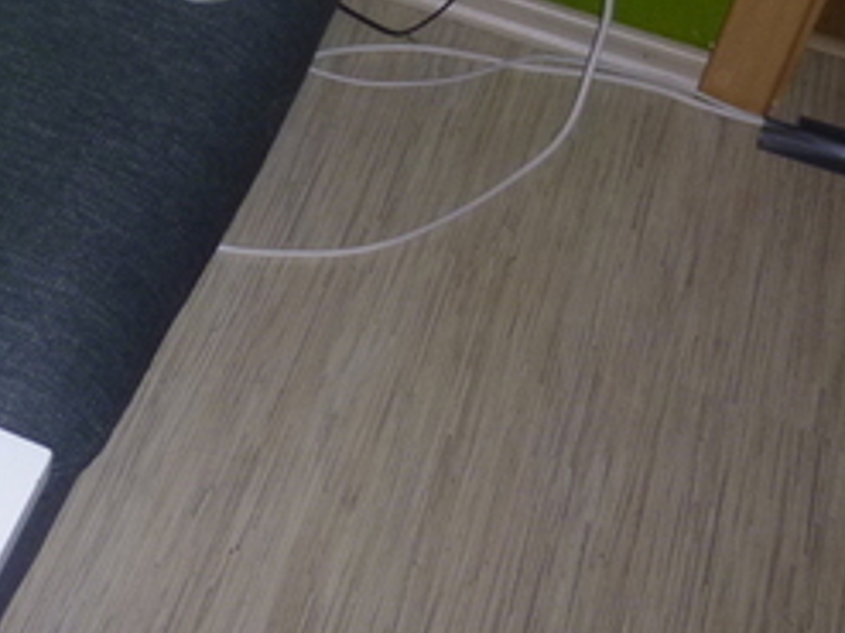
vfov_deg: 17.4
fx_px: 1976
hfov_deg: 21.6
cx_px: -284
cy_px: -123
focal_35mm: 81
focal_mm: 4.5
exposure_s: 1/60
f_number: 3.1
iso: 100
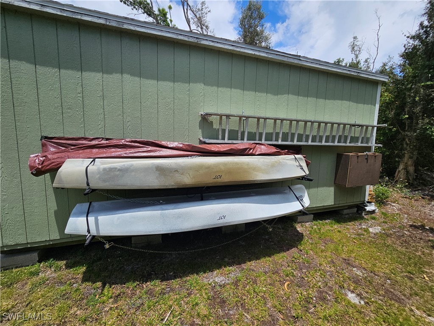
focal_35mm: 13
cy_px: 163
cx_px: 217
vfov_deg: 89.9
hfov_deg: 106.2
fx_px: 163
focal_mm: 2.2
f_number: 2.2
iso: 50
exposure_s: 1/3034
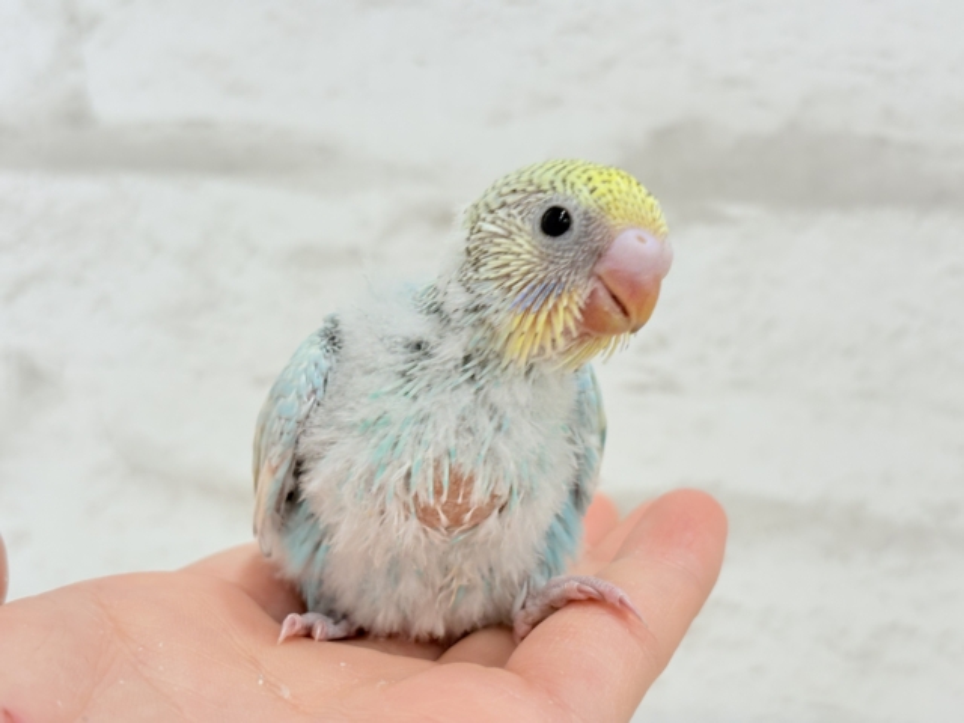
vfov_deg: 28.0
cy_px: 362
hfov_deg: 36.8
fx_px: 1448
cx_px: 482
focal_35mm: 52
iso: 80
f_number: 1.6
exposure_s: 1/100
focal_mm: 5.96
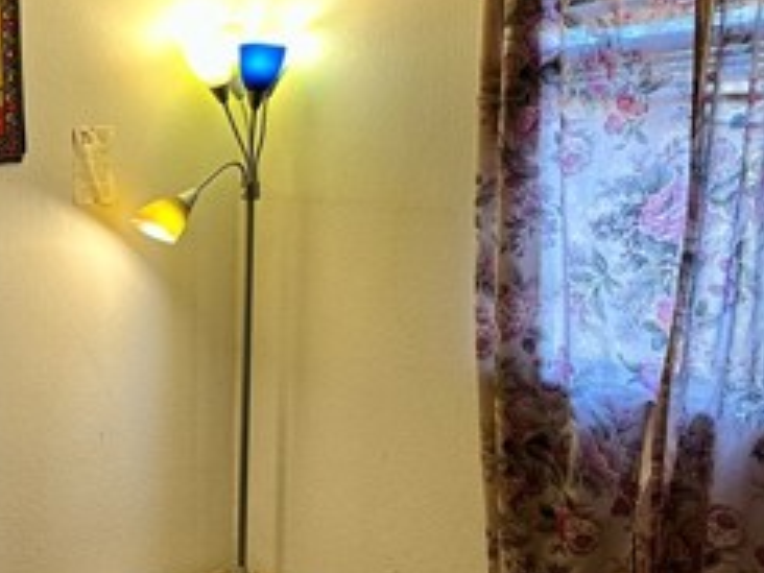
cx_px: 72
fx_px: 1390
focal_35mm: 63
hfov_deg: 29.4
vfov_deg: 23.3
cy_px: 257
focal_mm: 6.86
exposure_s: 1/60
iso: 125
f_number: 1.78
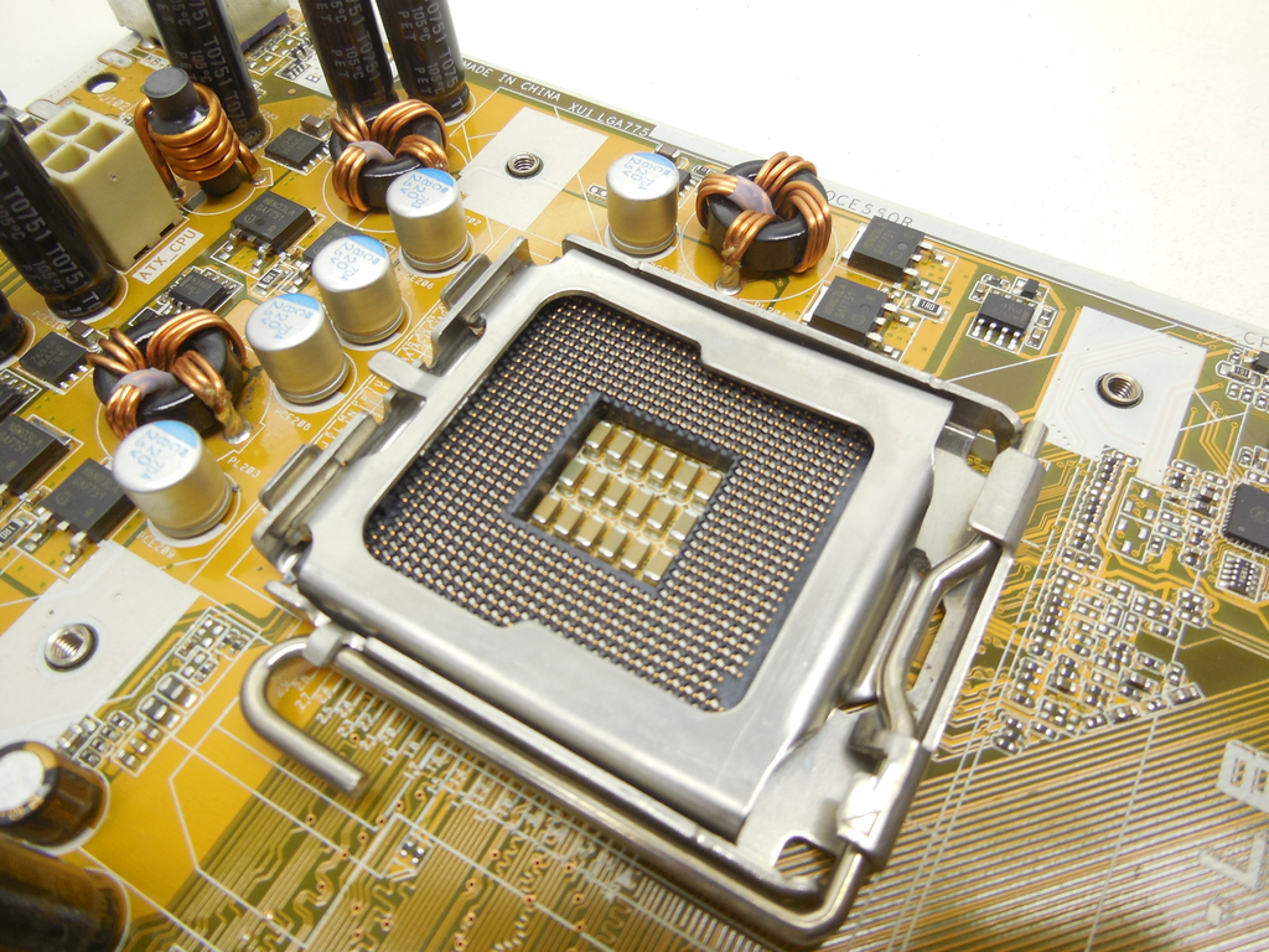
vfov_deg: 54.9
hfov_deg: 69.4
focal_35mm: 25
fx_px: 916
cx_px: 634
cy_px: 476
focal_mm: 4.5
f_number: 3.1
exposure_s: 1/80
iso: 125
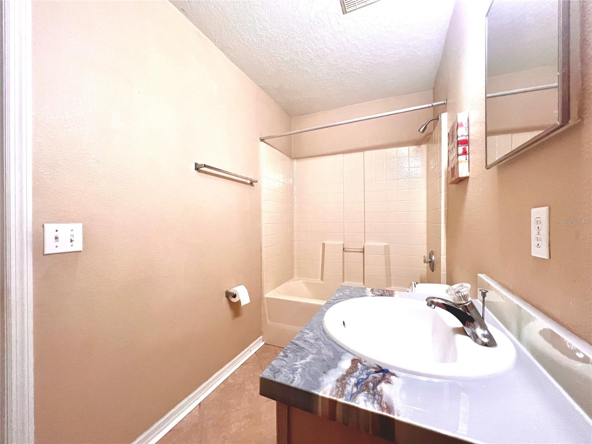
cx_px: 296
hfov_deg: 106.2
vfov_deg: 89.9
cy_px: 222
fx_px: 222
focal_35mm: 13
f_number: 1.8
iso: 200
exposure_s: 1/60
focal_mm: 1.57
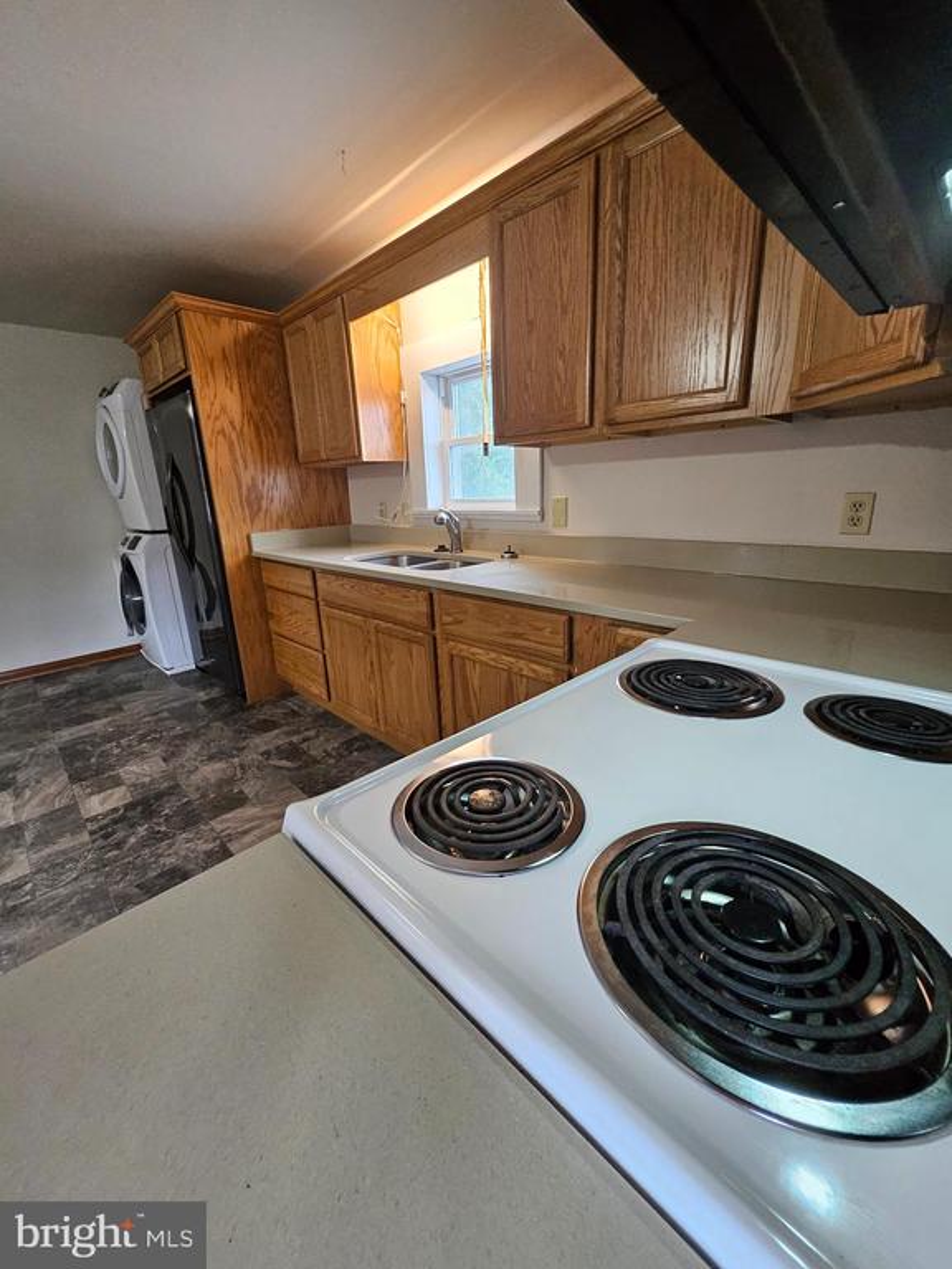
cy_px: 634
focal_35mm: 13
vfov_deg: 106.2
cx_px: 476
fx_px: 477
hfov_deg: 89.9
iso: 400
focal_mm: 1.74
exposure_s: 1/60
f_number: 2.2
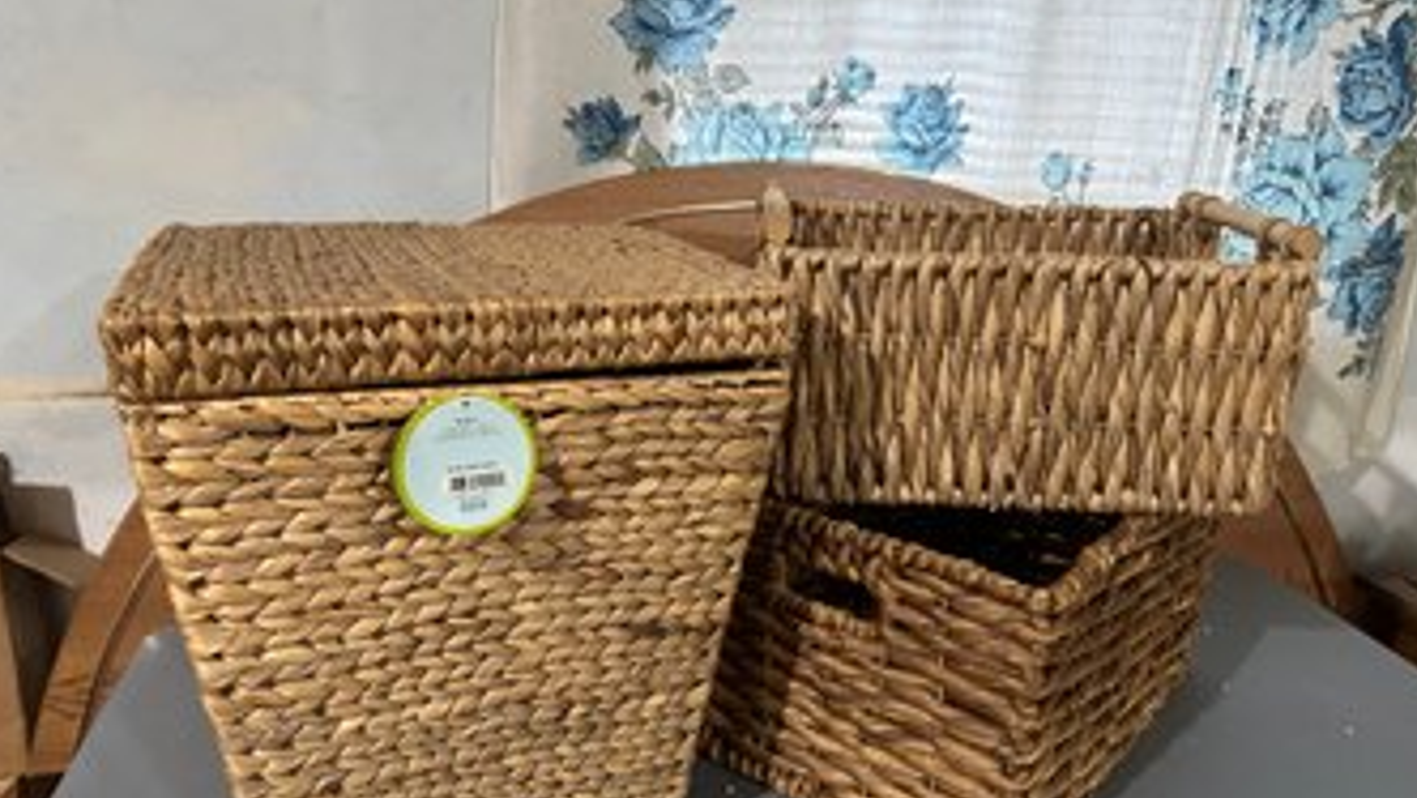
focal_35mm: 27
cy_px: 433
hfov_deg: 69.8
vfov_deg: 42.9
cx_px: 702
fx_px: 1015
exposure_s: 1/60
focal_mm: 6.86
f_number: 1.78
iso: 800
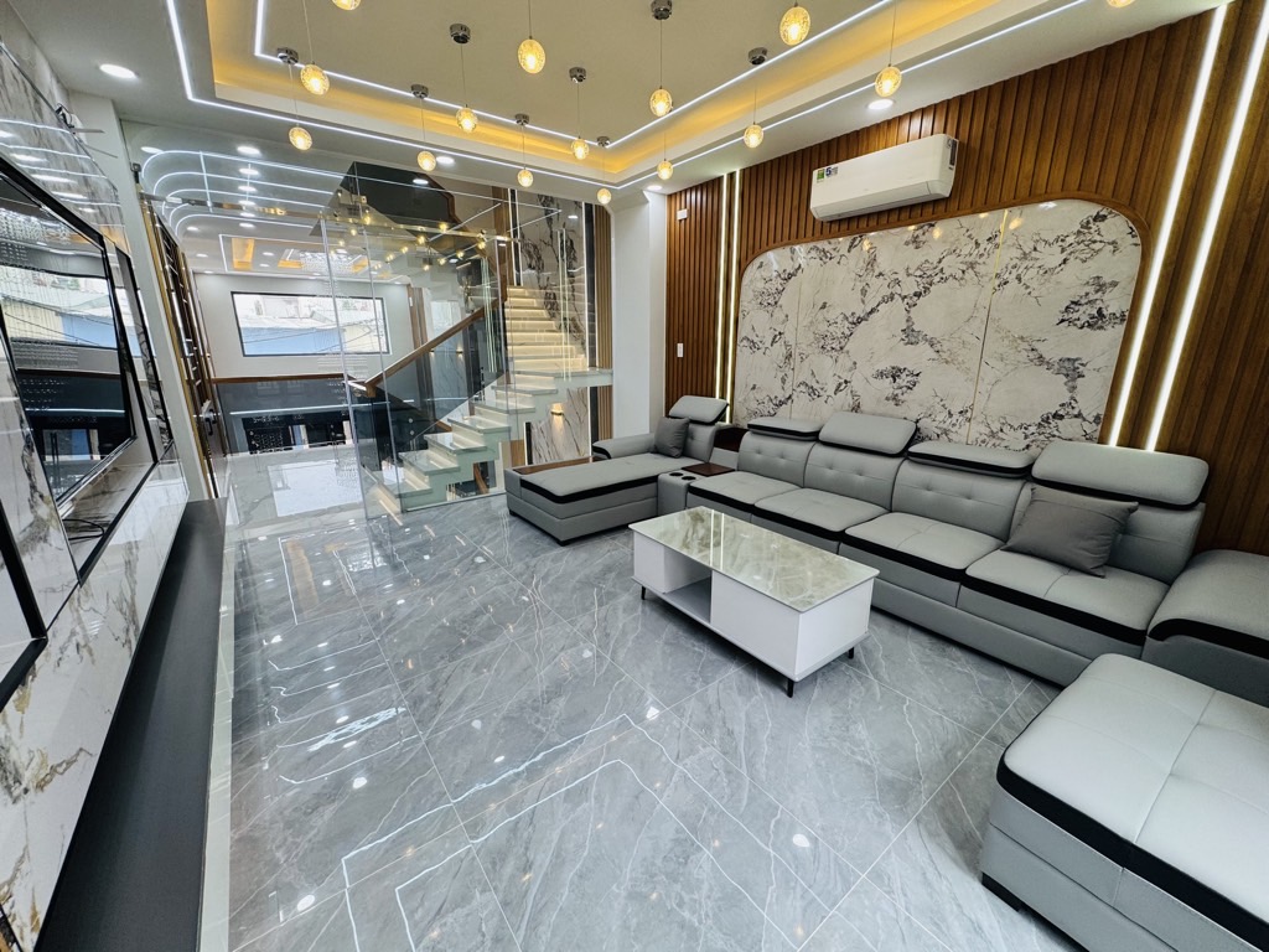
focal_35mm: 14
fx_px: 513
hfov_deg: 102.1
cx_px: 634
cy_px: 476
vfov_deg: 85.7
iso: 80
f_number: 2.2
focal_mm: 2.22
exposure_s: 1/100
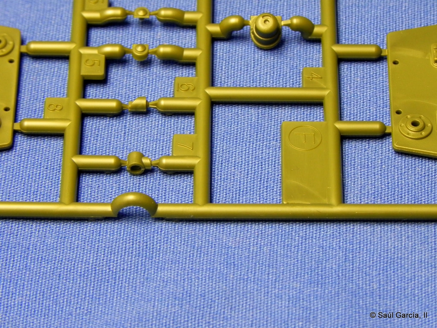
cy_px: 164
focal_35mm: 184
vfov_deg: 8.1
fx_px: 2323
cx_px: 218
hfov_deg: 10.7
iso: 400
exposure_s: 1/9.7
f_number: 4.5
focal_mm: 32.7
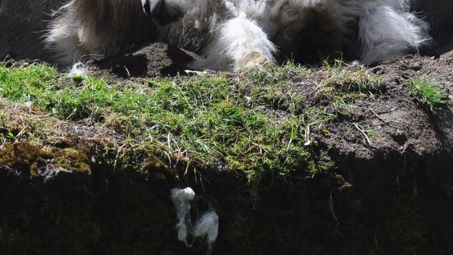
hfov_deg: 5.9
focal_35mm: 363
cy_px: 85
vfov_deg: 3.3
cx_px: 71
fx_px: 4361
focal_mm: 122
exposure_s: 1/1600
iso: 400
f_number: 6.3
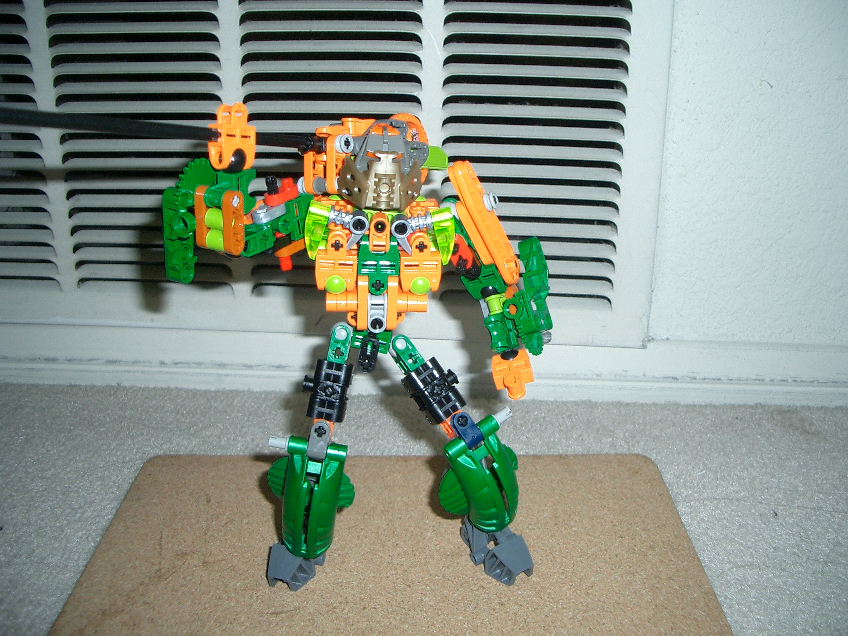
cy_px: 318
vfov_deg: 40.7
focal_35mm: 35
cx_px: 424
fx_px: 857
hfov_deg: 52.6
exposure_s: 1/40
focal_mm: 5.8
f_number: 2.6
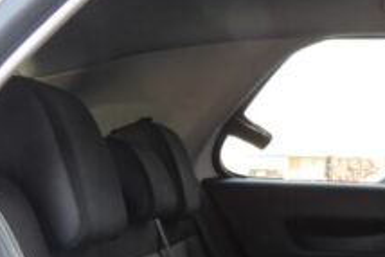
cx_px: 405
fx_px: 888
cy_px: 399
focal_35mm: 83
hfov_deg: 23.2
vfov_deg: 15.1
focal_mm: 4.3
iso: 100
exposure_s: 1/30
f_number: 2.8
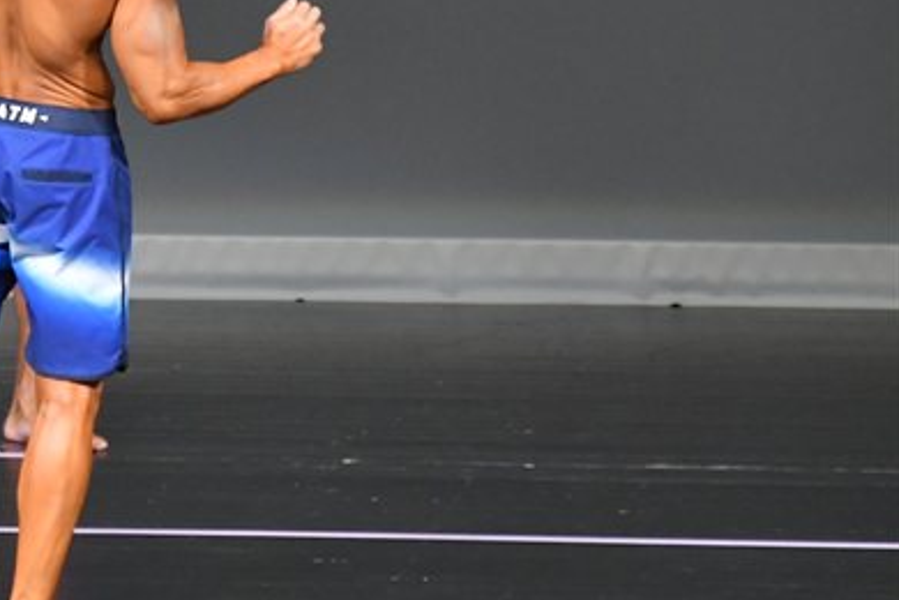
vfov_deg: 2.0
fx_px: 17130
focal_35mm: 686
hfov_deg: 3.0
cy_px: 145
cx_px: 8
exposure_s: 1/400
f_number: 5.6
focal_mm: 230
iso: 5000
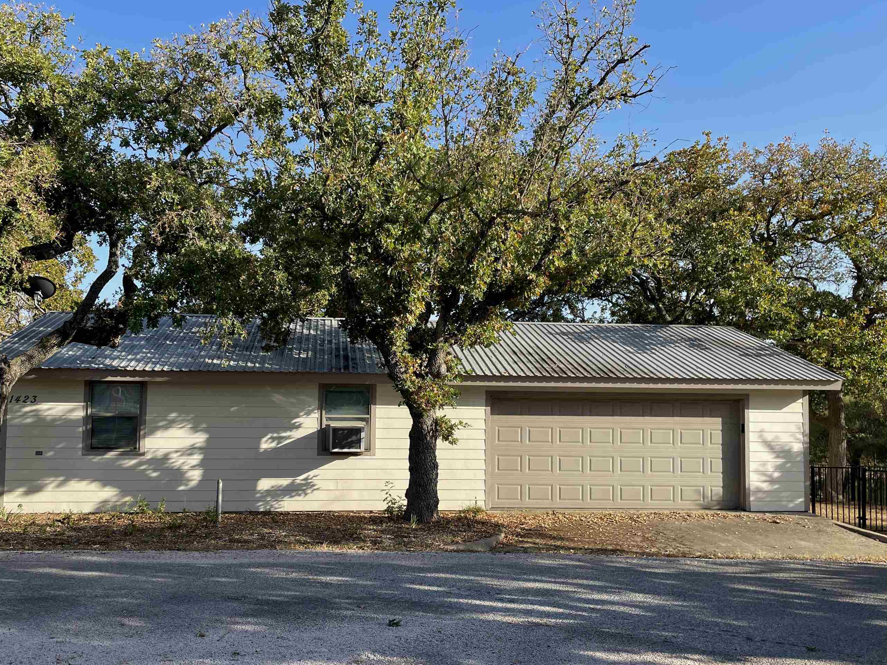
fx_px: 794
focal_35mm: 31
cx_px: 409
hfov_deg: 58.3
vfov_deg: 45.3
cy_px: 379
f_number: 1.6
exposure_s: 1/1401
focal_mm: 4.2
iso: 32
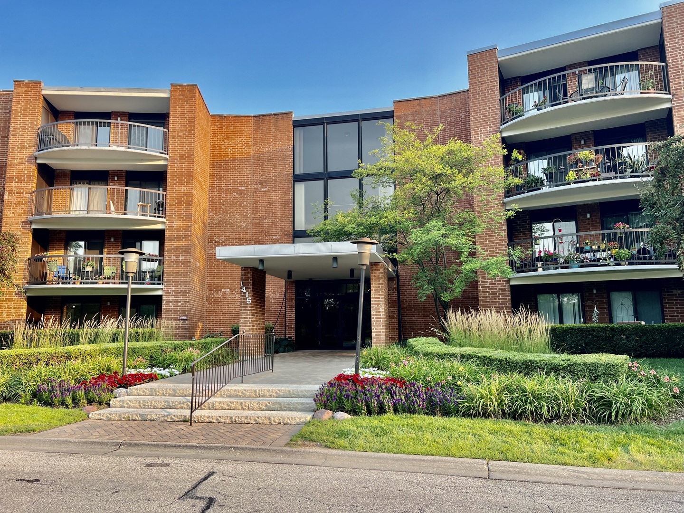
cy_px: 256
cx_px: 342
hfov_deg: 67.3
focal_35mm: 26
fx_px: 514
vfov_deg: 53.1
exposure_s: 1/418
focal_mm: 5.7
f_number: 1.5
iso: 50
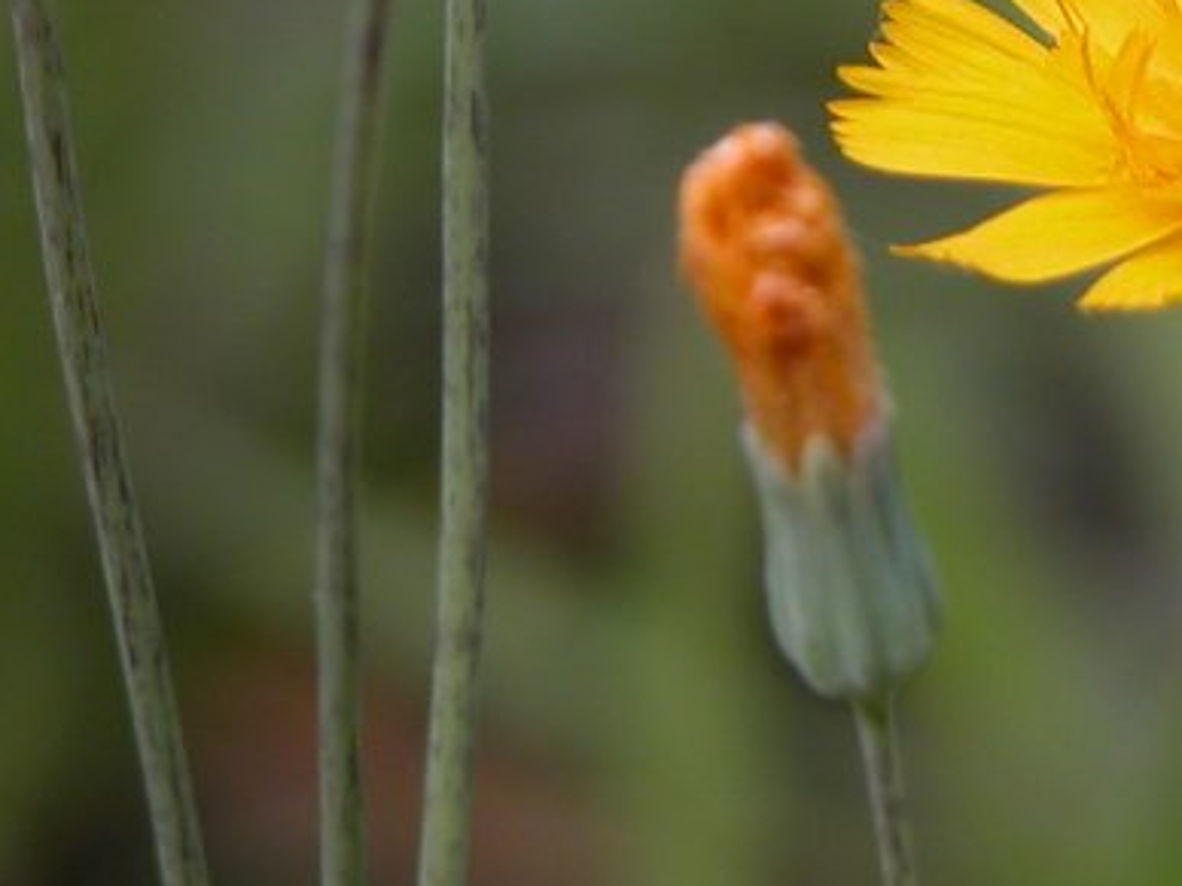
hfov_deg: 2.1
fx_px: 31551
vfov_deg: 1.6
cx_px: 1743
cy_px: 213
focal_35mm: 924
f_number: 4.2
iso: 100
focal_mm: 71.2
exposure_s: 1/125
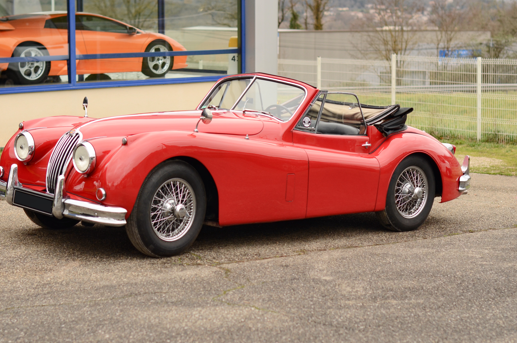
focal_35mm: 80
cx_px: 244
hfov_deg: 25.4
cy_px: 172
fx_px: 1147
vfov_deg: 17.0
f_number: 2.5
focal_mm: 50
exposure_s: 1/800
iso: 320
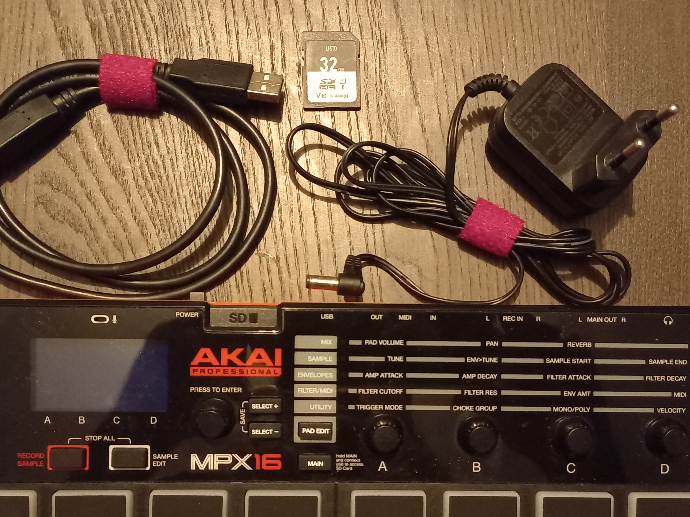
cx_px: 336
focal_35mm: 37
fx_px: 738
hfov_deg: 50.1
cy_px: 339
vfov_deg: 38.3
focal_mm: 4.6
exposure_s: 1/16.7
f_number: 1.8
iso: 1600
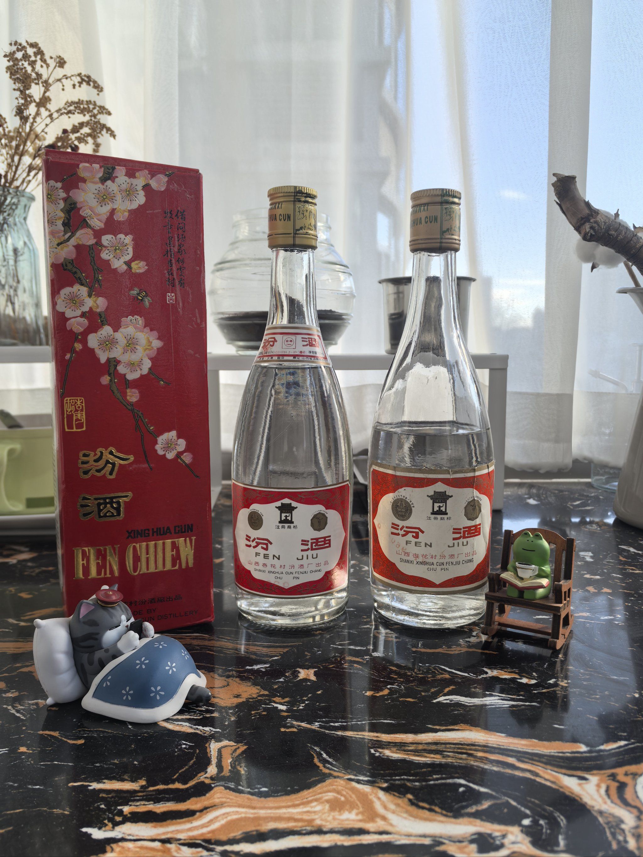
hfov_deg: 51.4
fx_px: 669
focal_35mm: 27
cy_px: 428
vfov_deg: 65.3
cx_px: 322
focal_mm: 5.75
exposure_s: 1/333
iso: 50
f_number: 2
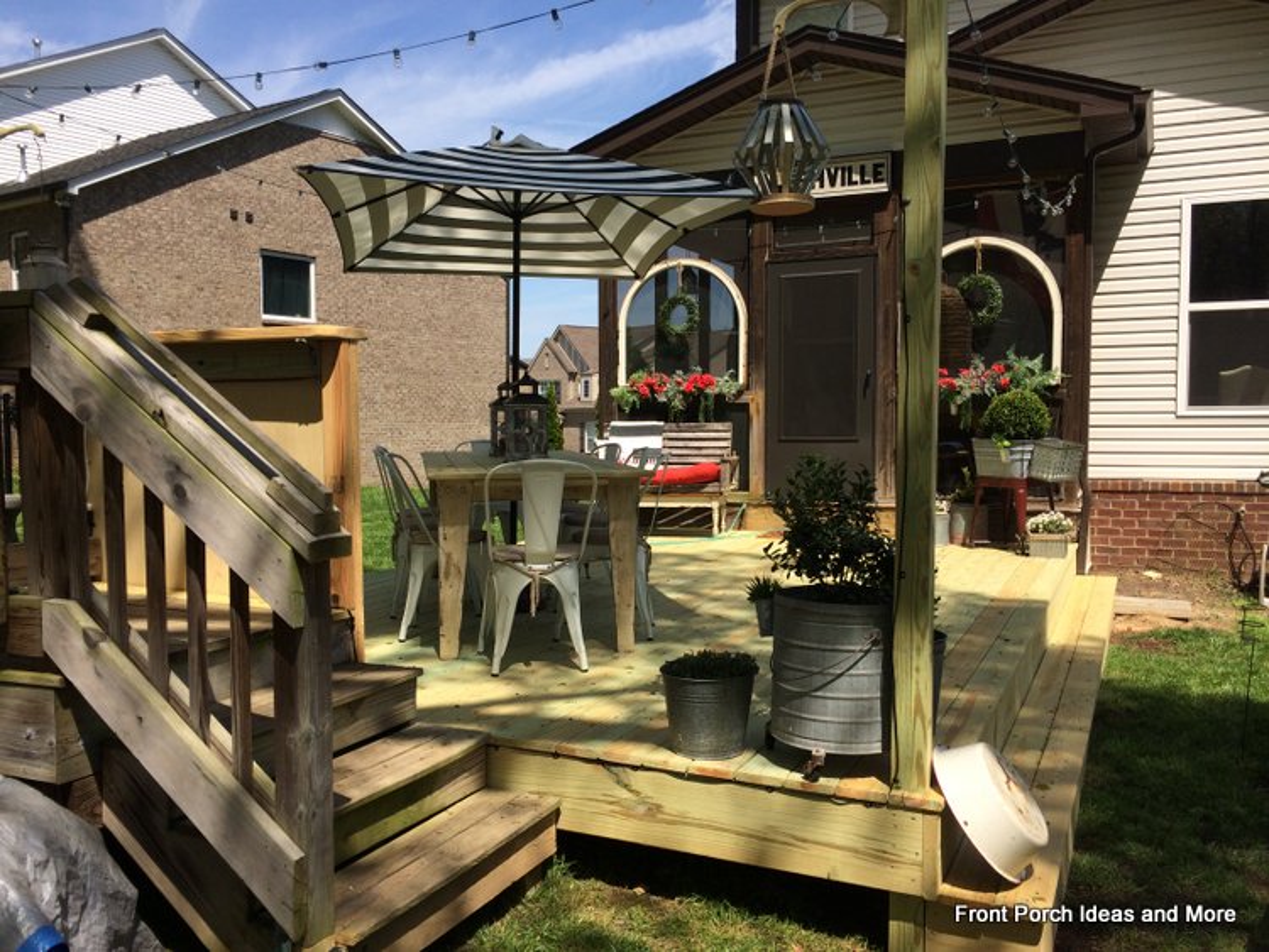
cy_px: 476
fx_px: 1063
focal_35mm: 29
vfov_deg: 48.3
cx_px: 634
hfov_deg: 61.6
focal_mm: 4.15
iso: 32
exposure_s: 1/1866
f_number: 2.2
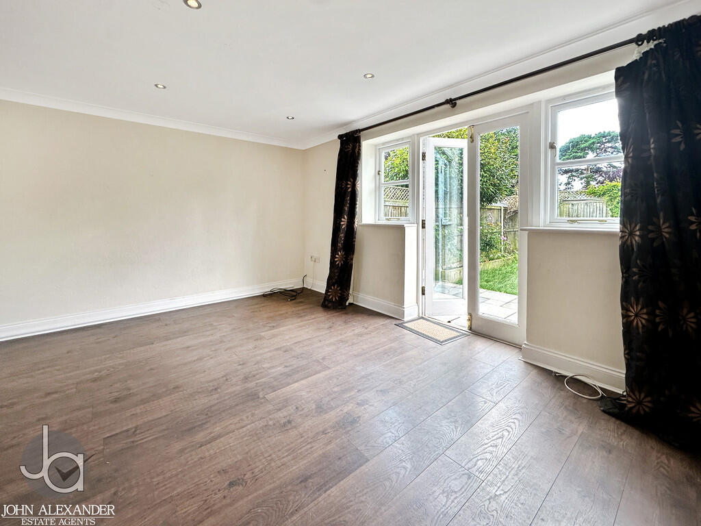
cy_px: 263
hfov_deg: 102.1
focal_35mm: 14
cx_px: 350
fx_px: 284
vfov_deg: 85.7
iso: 64
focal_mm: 2.22
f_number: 2.2
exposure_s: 1/111
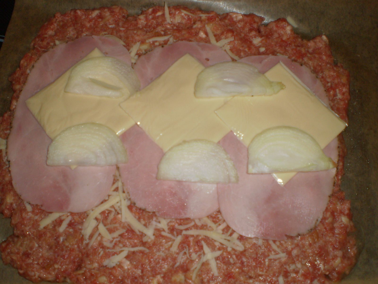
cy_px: 142
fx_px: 393
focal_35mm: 36
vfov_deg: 39.7
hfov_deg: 51.4
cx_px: 189
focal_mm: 6.3
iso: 125
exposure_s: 1/30
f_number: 3.1
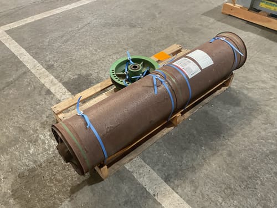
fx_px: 232
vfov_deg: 48.2
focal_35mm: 29
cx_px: 138
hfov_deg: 61.7
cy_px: 104
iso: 160
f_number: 1.8
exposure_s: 1/50
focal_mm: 3
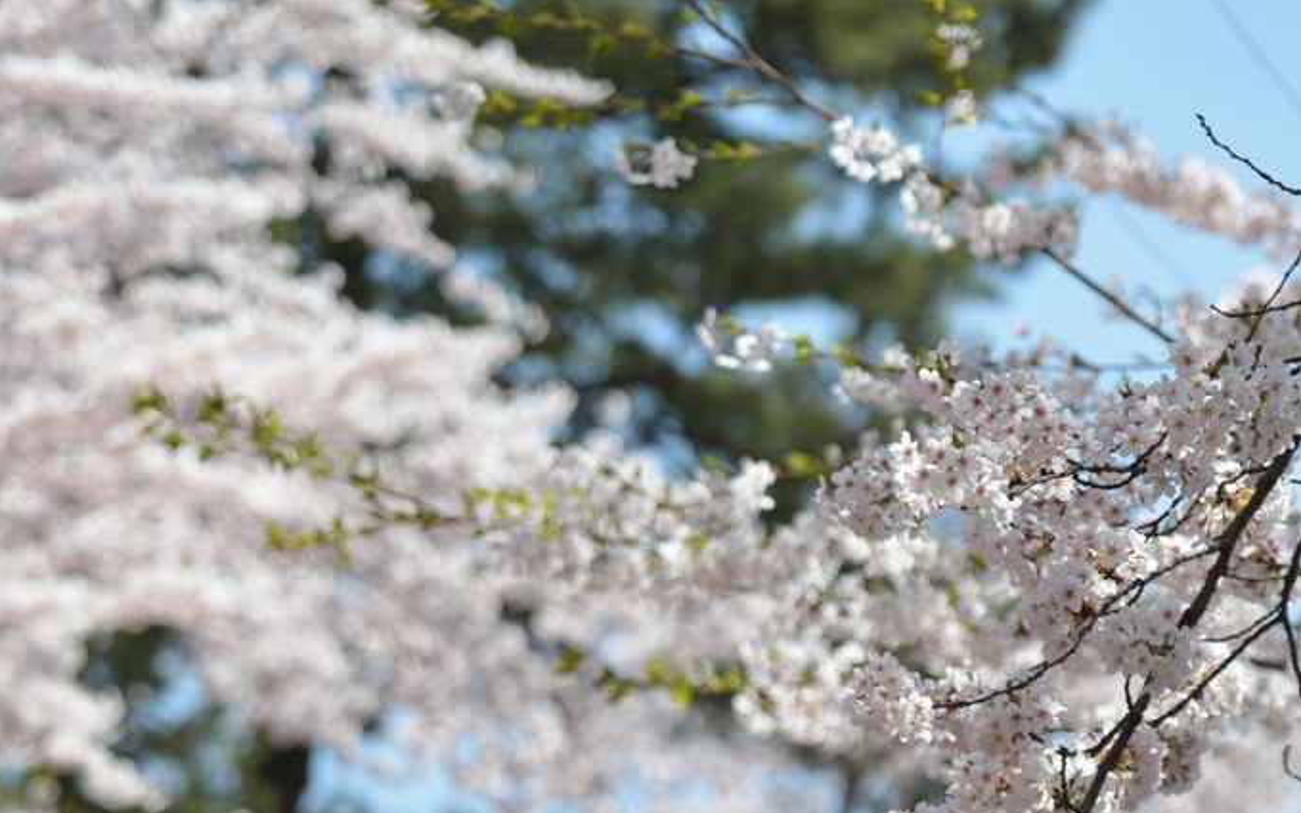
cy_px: 947
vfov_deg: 5.5
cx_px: 650
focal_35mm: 238
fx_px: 8439
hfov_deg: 8.8
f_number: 5.6
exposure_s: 1/200
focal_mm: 155
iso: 250
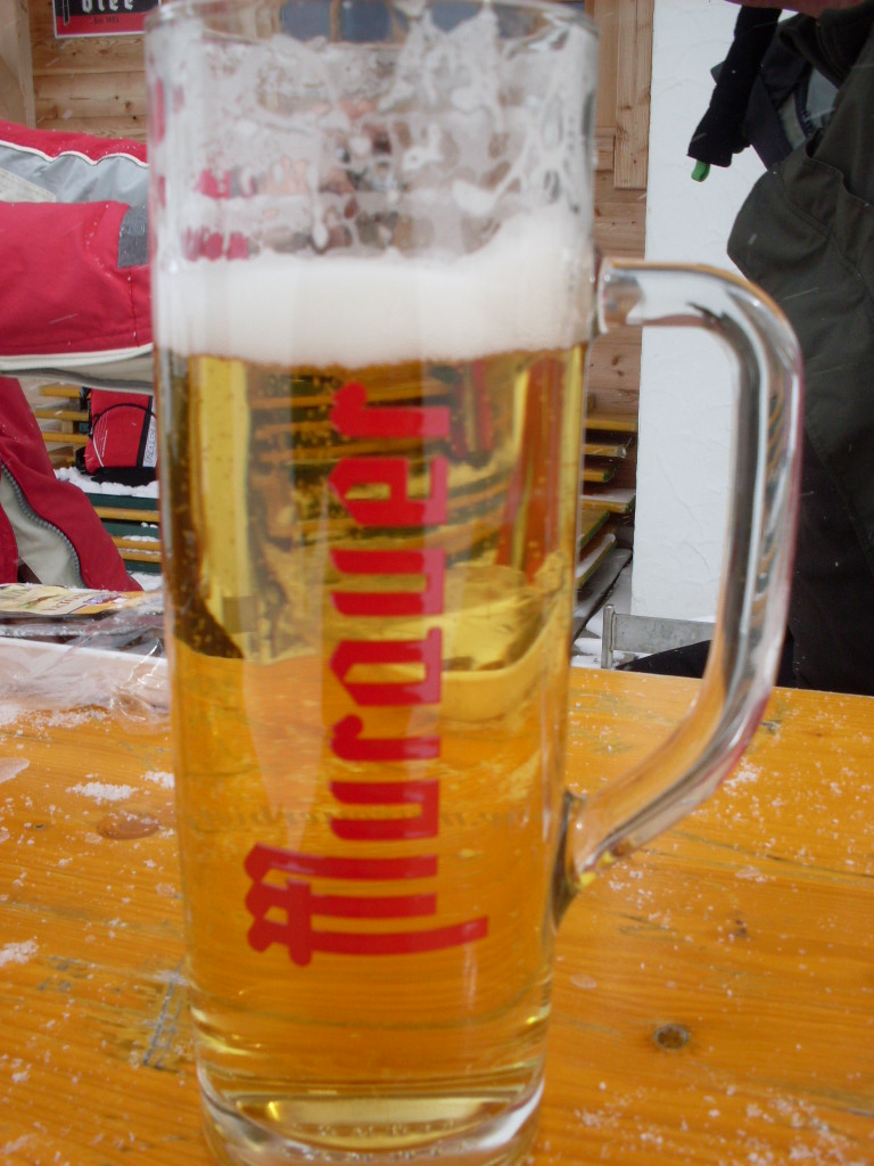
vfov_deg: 49.0
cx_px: 437
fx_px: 1279
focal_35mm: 38
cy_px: 583
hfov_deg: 37.7
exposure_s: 1/180
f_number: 8.4
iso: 80
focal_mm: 6.3
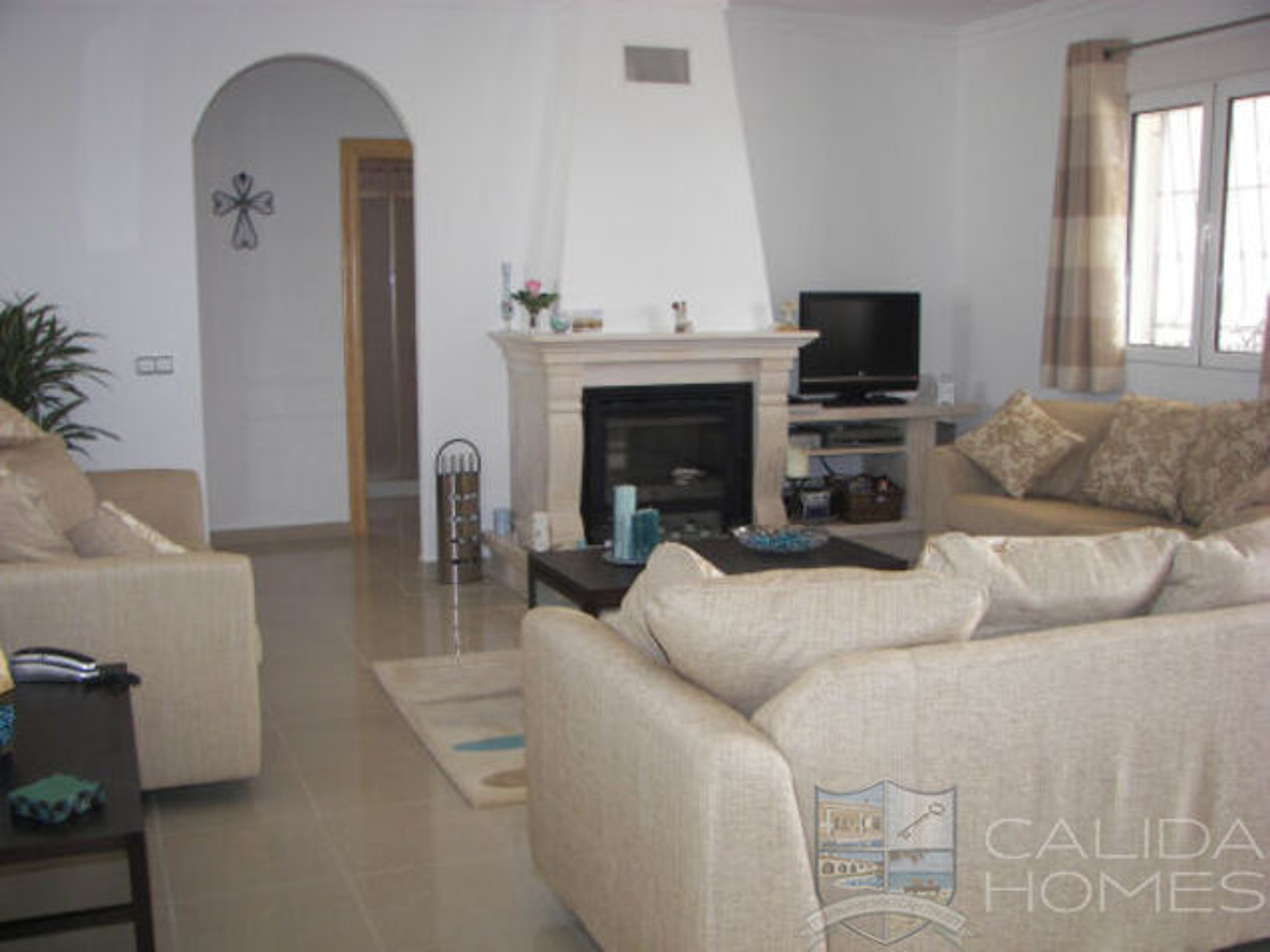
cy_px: 476
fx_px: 1321
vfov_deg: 39.6
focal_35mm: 36
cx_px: 635
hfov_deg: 51.4
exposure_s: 1/30
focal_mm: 6
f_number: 2.8
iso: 64
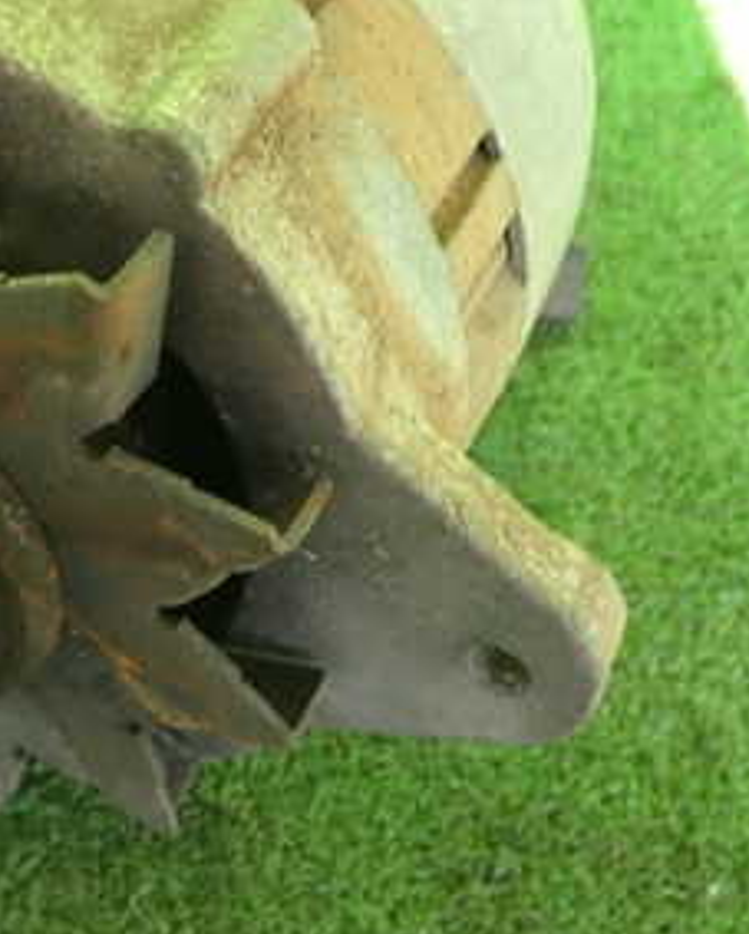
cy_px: 343
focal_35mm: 62
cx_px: 86
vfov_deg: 30.3
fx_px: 1715
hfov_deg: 24.0
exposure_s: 1/60
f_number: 2.3
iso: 160
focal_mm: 5.4
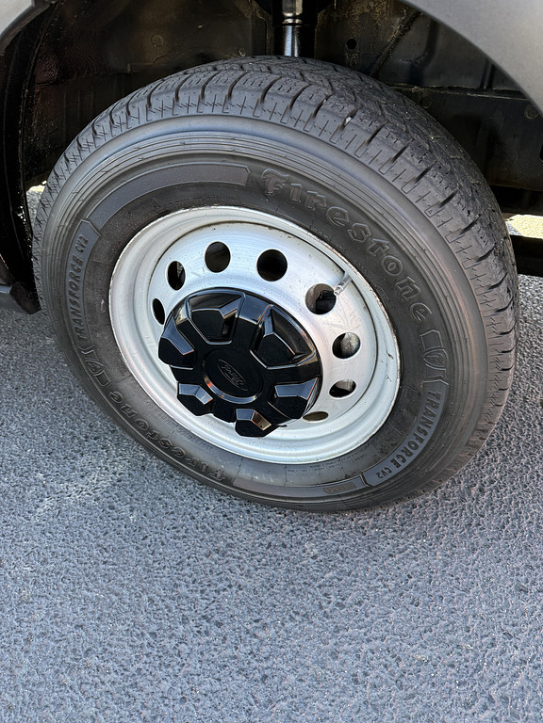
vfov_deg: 71.6
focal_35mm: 24
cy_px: 362
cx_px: 272
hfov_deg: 56.8
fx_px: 502
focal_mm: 6.76
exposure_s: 1/243
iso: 125
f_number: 1.78
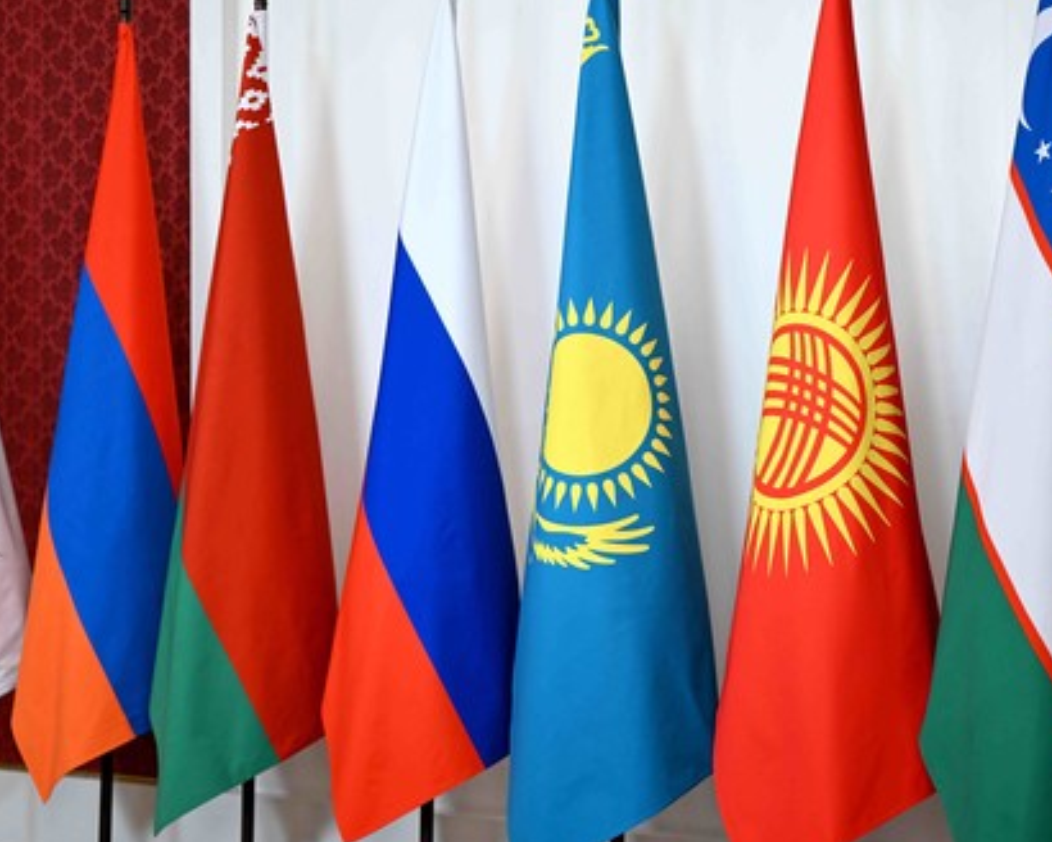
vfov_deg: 19.2
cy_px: 422
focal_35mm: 80
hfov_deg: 23.8
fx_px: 2491
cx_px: 500
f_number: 2.8
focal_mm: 70
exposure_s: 1/200
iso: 1250
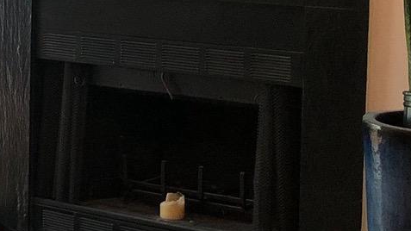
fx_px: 1427
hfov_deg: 15.0
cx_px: -231
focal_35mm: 131
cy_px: 34
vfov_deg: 9.2
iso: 40
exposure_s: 1/15
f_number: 1.8
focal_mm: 3.99
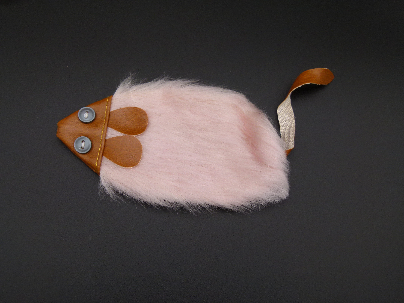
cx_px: 202
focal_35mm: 36
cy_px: 152
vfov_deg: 39.7
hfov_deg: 51.4
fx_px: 420
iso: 100
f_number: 3.6
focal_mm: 6.5
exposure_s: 1/100
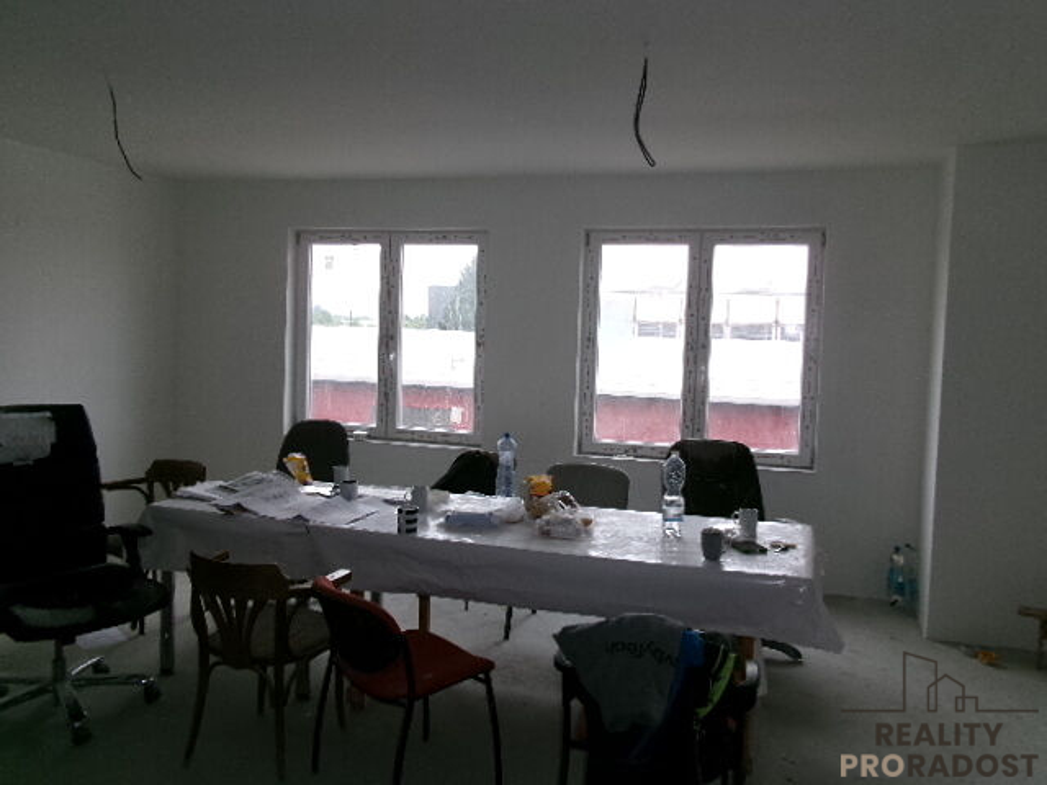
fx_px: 847
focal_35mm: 28
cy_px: 392
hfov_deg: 63.4
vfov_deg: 49.7
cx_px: 524
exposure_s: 1/140
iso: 100
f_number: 3.9
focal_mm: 5.1
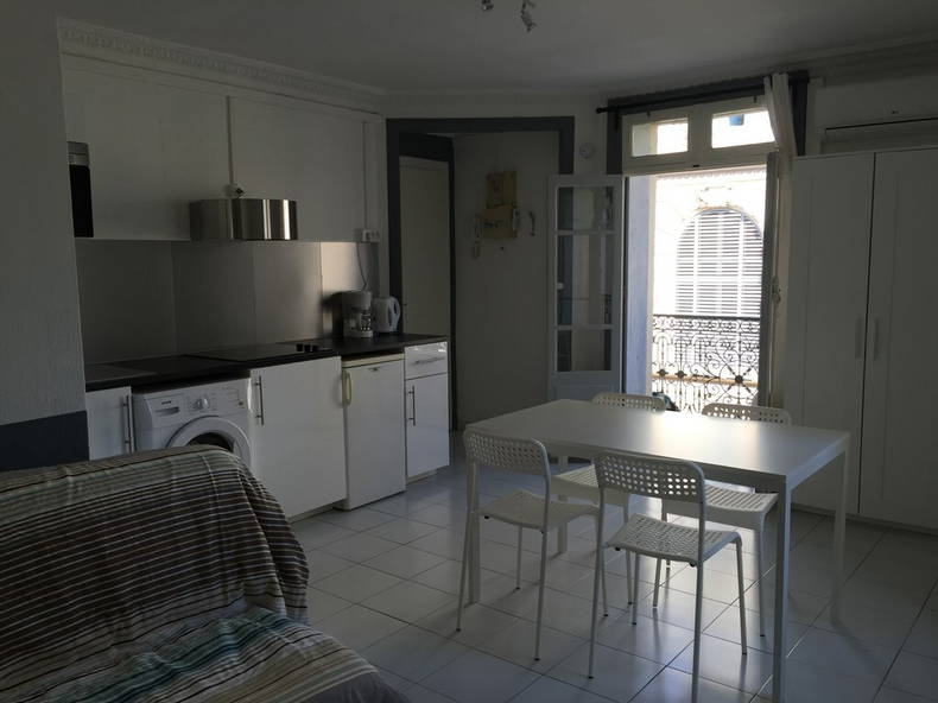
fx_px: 786
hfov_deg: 61.7
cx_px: 469
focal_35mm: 29
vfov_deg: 48.2
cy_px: 352
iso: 32
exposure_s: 1/233
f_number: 2.2
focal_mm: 4.15
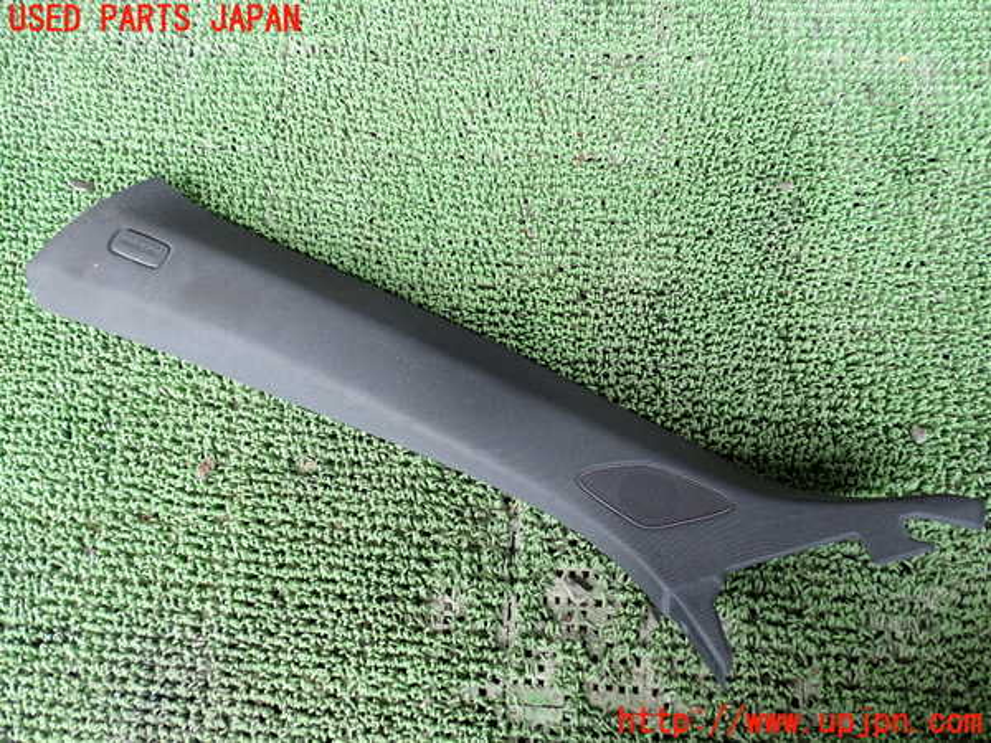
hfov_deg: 60.0
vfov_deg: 46.8
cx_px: 496
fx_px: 859
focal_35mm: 30
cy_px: 372
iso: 250
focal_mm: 5.4
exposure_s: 1/30
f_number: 2.3
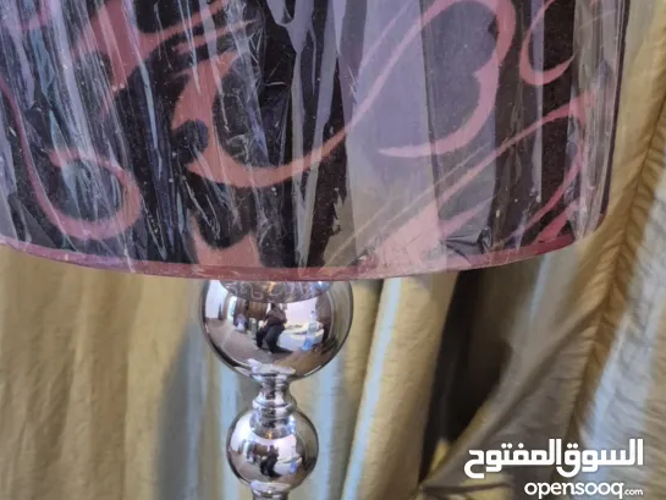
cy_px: 235
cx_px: 281
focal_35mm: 27
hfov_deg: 64.9
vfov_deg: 51.3
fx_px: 520
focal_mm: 5.4
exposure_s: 1/50
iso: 1600
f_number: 1.8
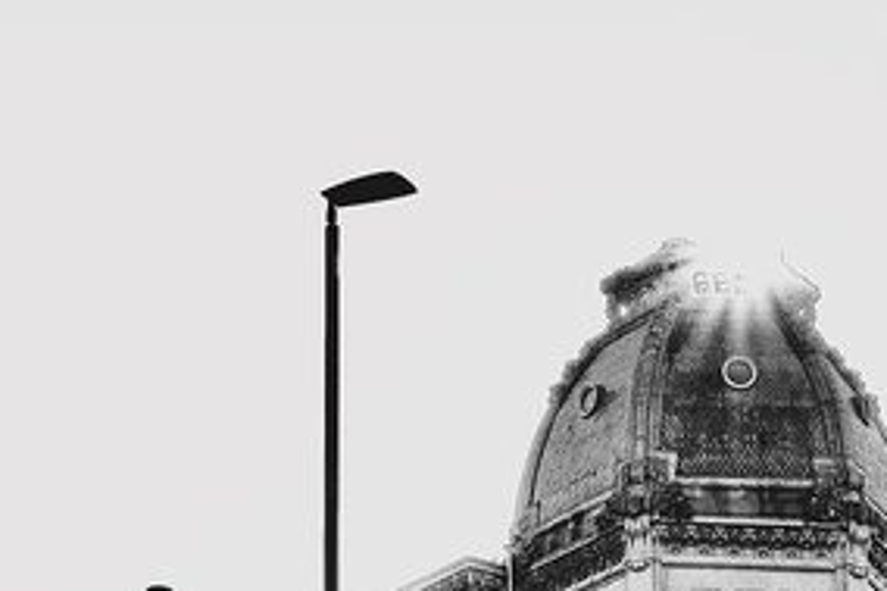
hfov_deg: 18.2
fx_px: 2758
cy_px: 513
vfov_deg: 12.1
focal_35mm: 112
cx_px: 337
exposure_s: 1/500
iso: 100
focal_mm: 35
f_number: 10
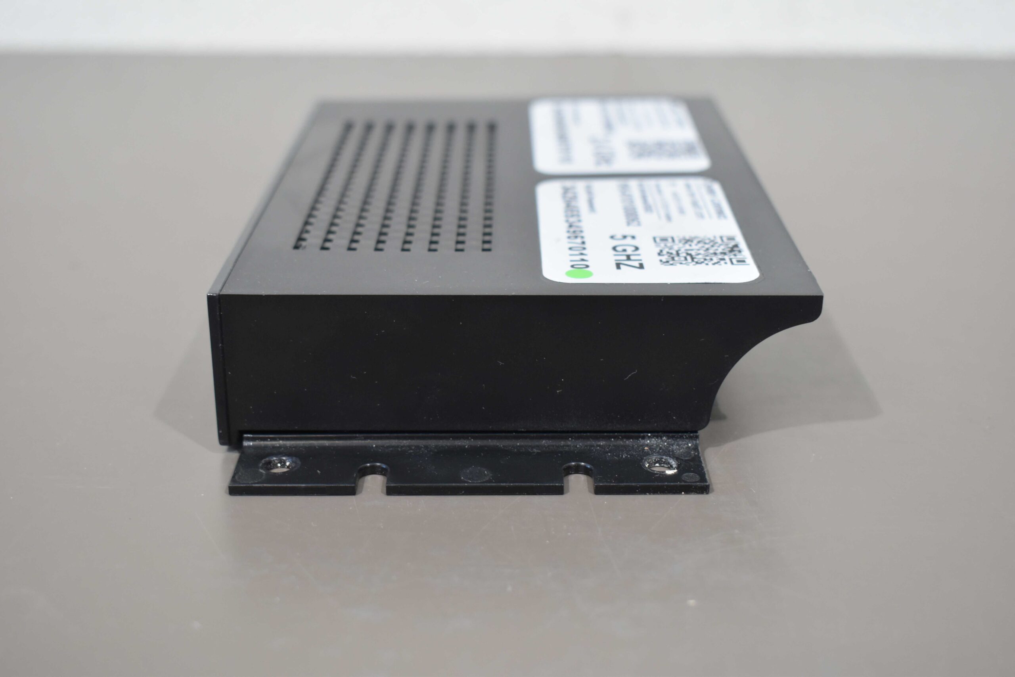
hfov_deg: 38.9
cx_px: 508
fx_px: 1438
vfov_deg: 26.5
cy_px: 338
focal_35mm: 51
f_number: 5.6
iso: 720
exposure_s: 1/60
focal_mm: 34
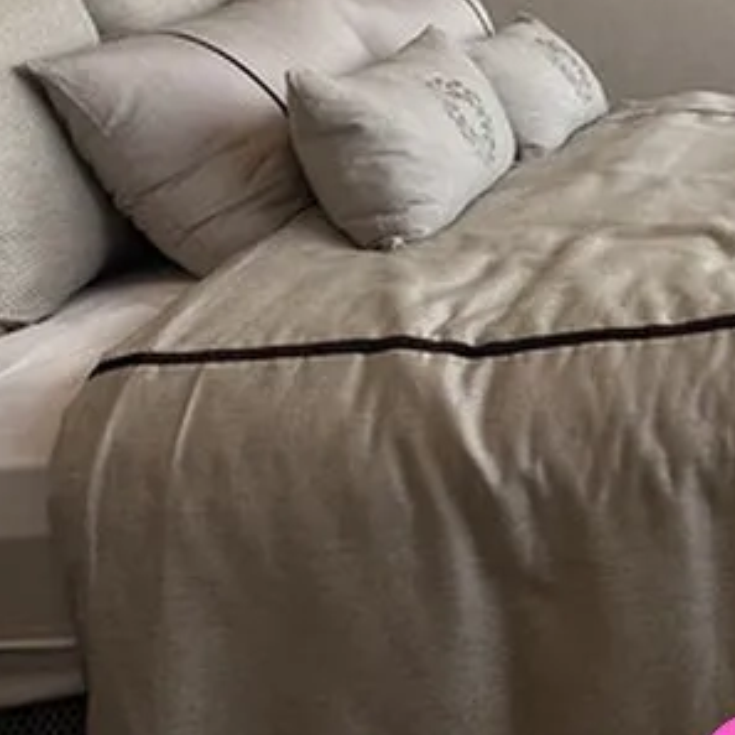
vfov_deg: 27.5
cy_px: 59
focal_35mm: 60
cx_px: 1089
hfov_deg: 23.3
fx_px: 1441
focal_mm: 2.22
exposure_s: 1/166
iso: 40
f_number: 2.2
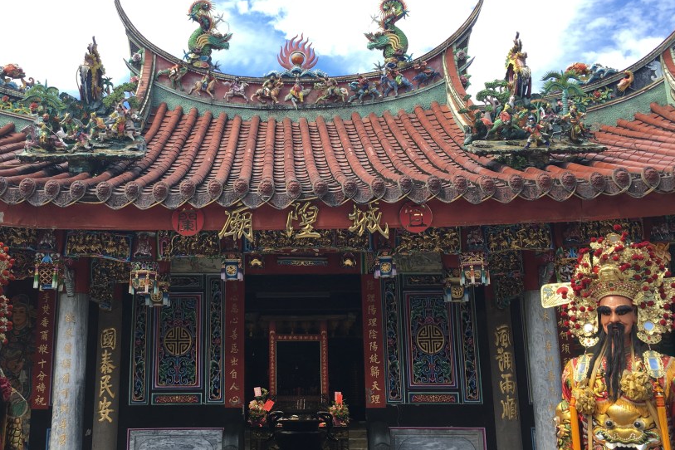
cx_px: 291
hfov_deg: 50.5
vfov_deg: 35.1
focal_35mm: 38
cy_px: 228
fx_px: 712
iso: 25
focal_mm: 4.15
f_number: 2.2
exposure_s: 1/561
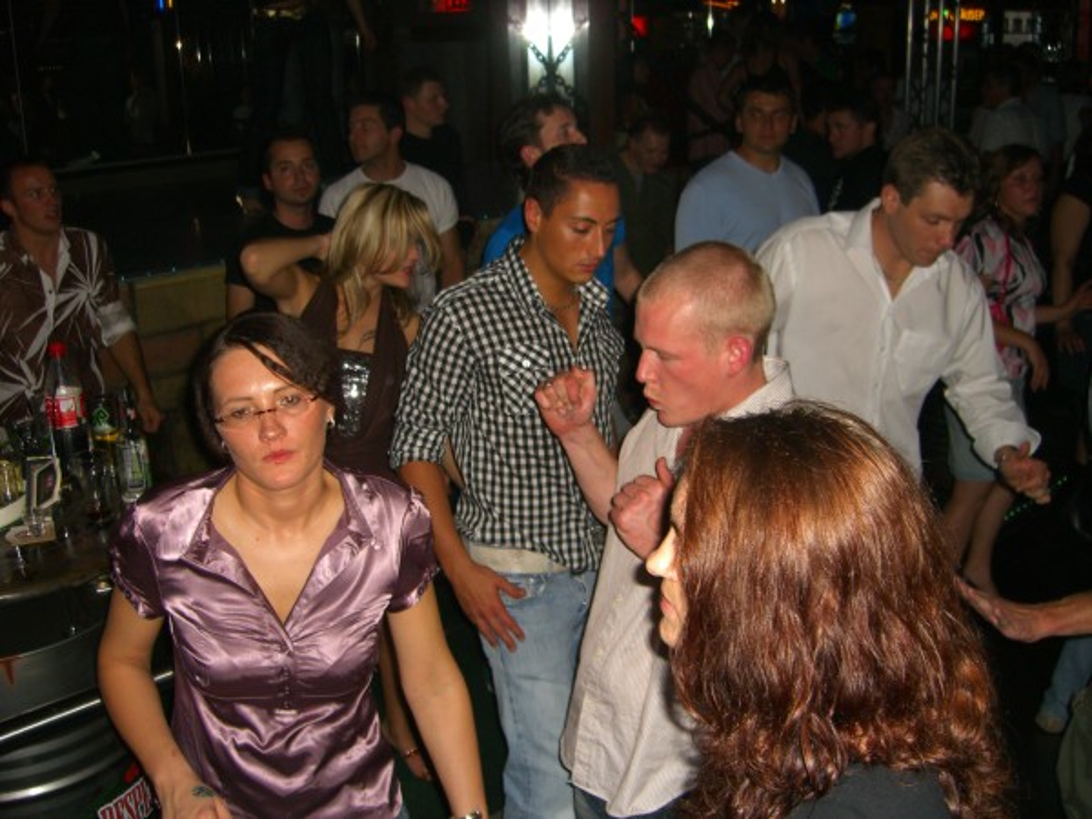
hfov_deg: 49.0
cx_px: 546
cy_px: 410
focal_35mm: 38
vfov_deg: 37.7
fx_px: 1199
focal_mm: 7.9
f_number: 2.8
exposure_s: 1/60
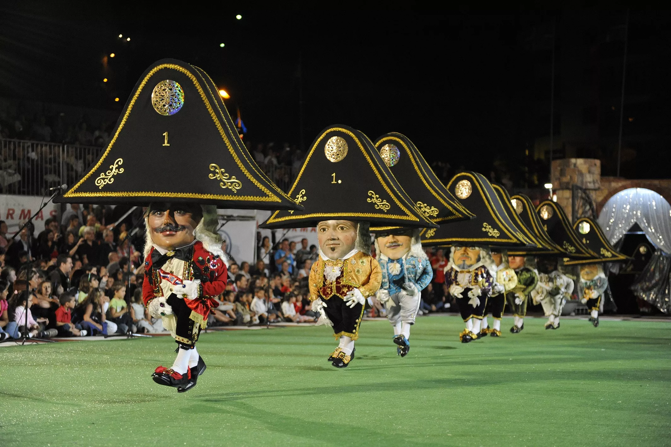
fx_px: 1118
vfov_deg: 22.6
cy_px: 224
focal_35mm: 60
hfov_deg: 33.4
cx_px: 336
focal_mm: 60
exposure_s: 1/400
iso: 3200
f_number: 2.8
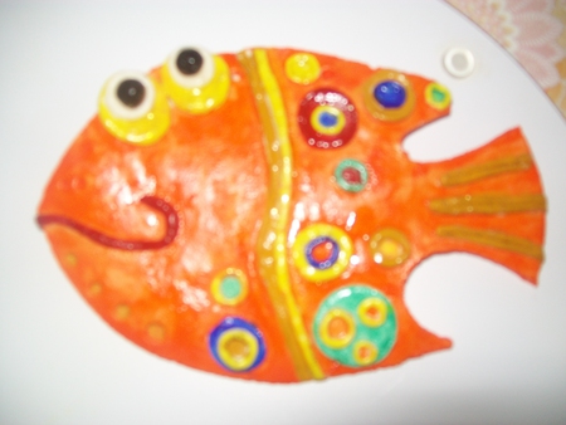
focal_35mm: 36
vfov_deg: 39.7
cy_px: 212
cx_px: 283
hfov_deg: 51.3
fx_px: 589
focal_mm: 6
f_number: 2.7
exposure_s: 1/125
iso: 64
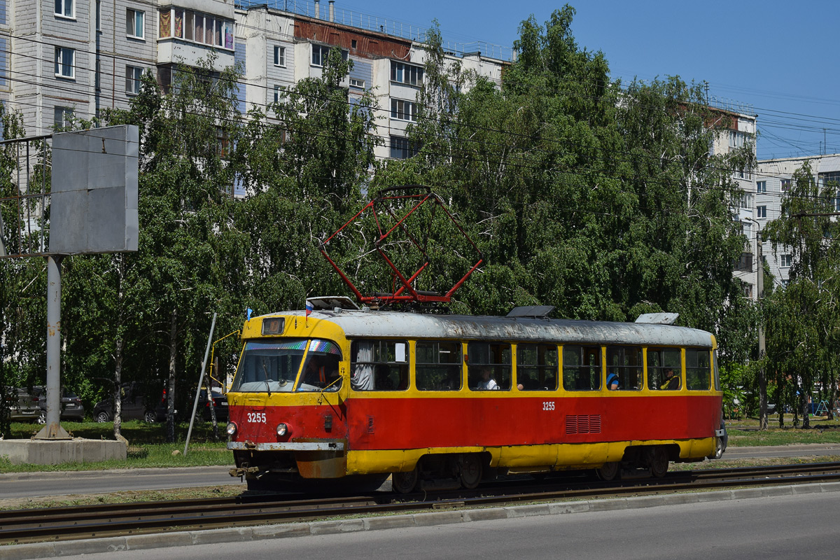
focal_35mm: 72
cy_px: 280
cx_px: 420
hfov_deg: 28.1
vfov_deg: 18.9
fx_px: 1680
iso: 100
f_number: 7.1
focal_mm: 48
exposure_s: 1/800
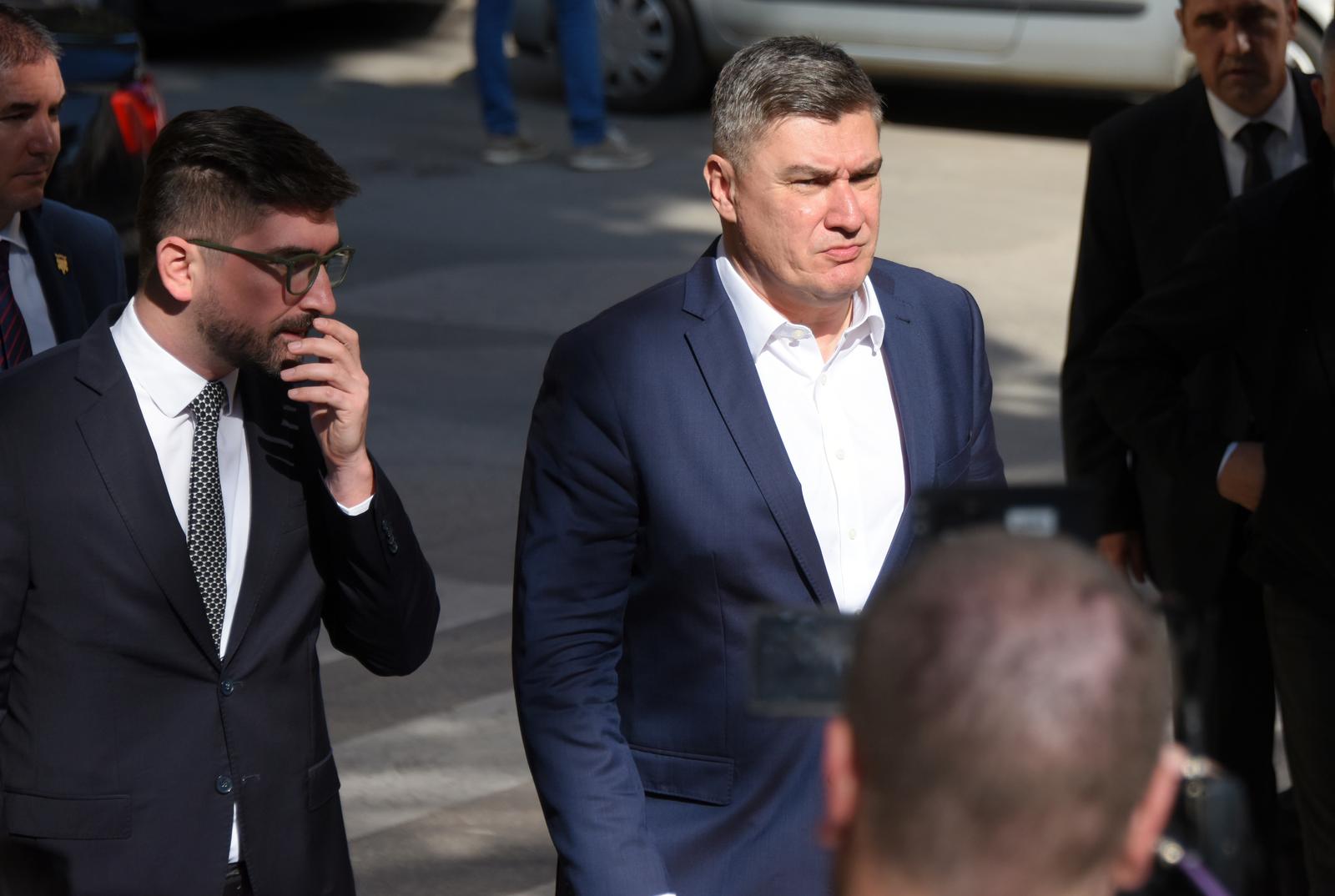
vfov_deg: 10.2
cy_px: 448
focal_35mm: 135
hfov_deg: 15.2
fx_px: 5016
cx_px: 668
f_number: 5.6
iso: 800
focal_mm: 135
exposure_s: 1/3200
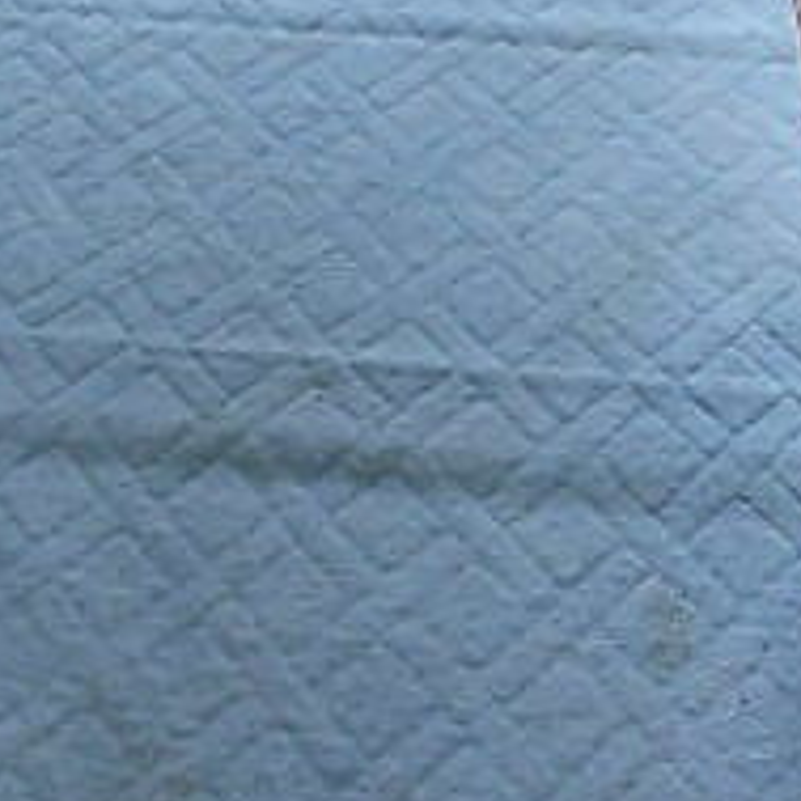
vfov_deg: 22.2
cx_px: 288
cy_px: -157
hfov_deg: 23.9
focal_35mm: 72
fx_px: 1885
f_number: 3.1
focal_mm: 4.3
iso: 250
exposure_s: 1/40
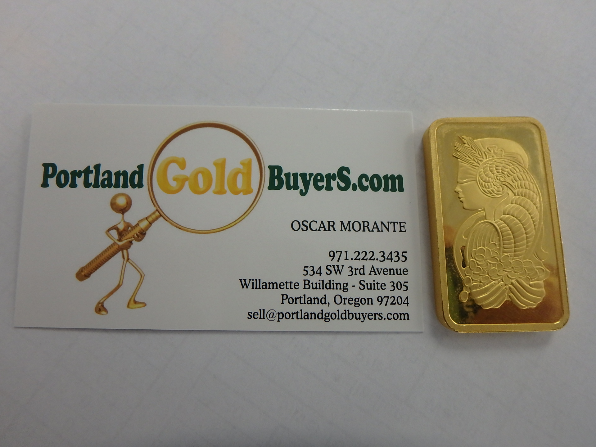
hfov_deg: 79.0
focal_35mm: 21
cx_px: 298
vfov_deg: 63.4
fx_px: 362
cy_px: 224
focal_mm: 3.7
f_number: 3.5
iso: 200
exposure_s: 1/60
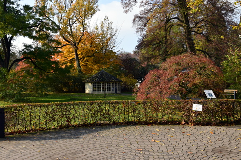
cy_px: 62
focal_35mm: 34
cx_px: 94
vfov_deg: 38.7
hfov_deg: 55.3
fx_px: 228
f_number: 10
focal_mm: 18
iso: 400
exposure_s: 1/250
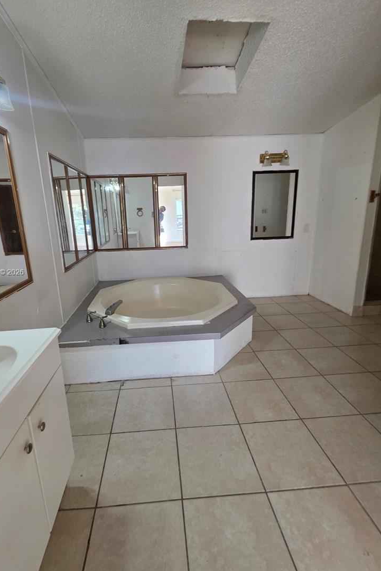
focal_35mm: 15
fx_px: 238
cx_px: 164
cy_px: 273
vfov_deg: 100.3
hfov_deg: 76.9
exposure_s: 1/120
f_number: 1.9
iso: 250
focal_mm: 2.2
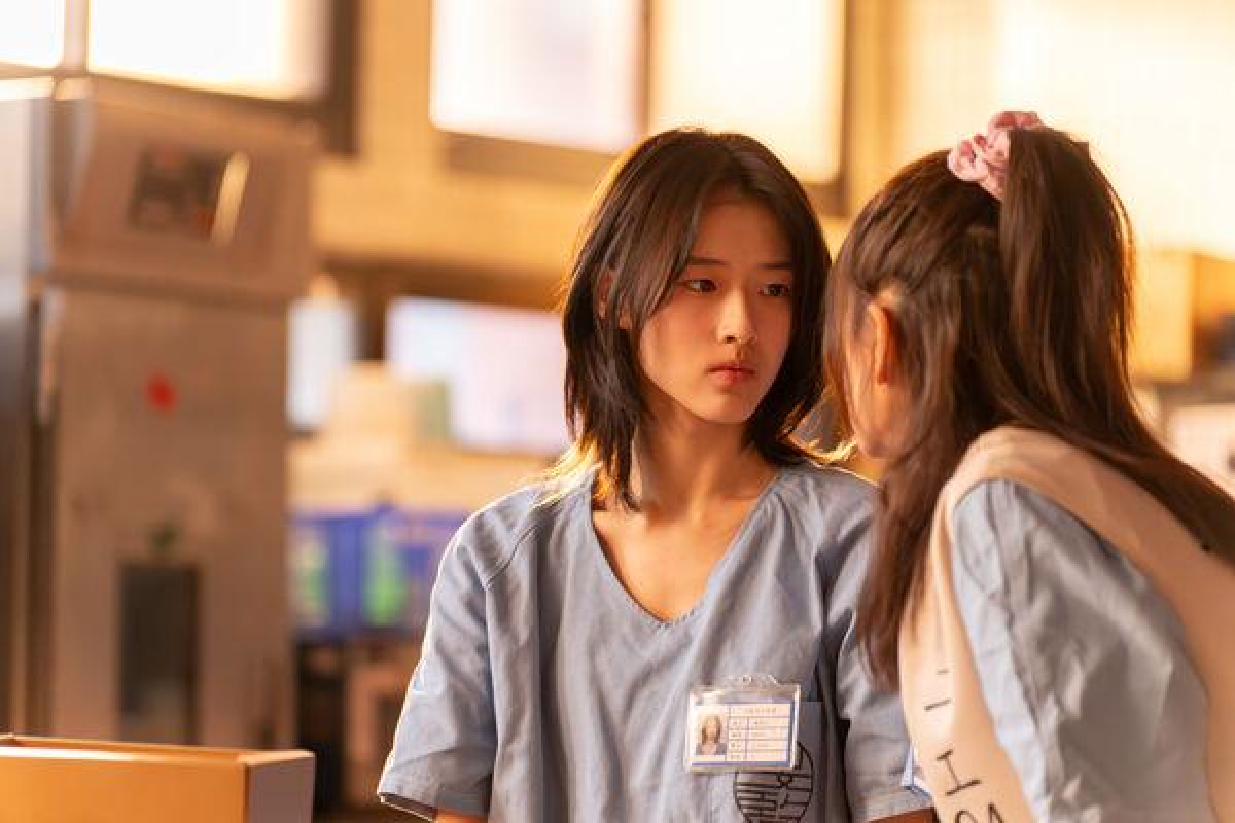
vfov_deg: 11.8
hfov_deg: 17.6
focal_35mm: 116
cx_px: 618
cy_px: 412
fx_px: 3979
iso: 3200
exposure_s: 1/250
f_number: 2.8
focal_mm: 116
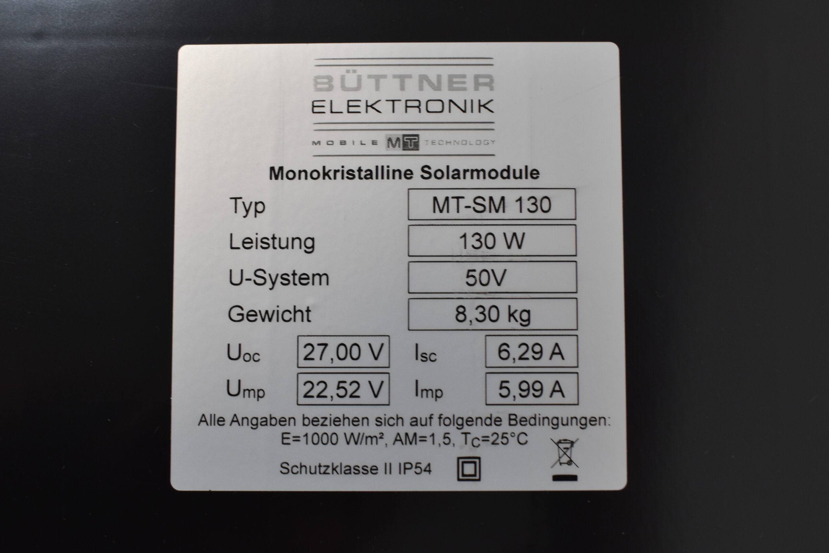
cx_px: 414
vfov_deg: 30.9
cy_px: 276
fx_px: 1002
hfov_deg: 45.0
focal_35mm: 44
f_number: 7.1
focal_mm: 29
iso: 400
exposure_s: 1/60
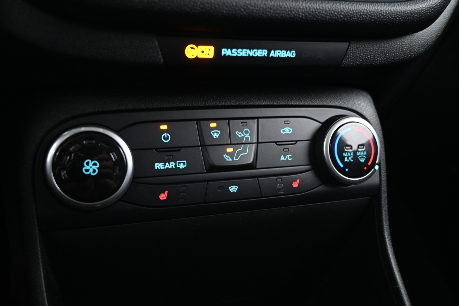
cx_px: 230
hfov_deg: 57.2
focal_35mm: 33
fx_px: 421
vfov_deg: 40.0
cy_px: 153
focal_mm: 22
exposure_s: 1/4
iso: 1600
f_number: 4
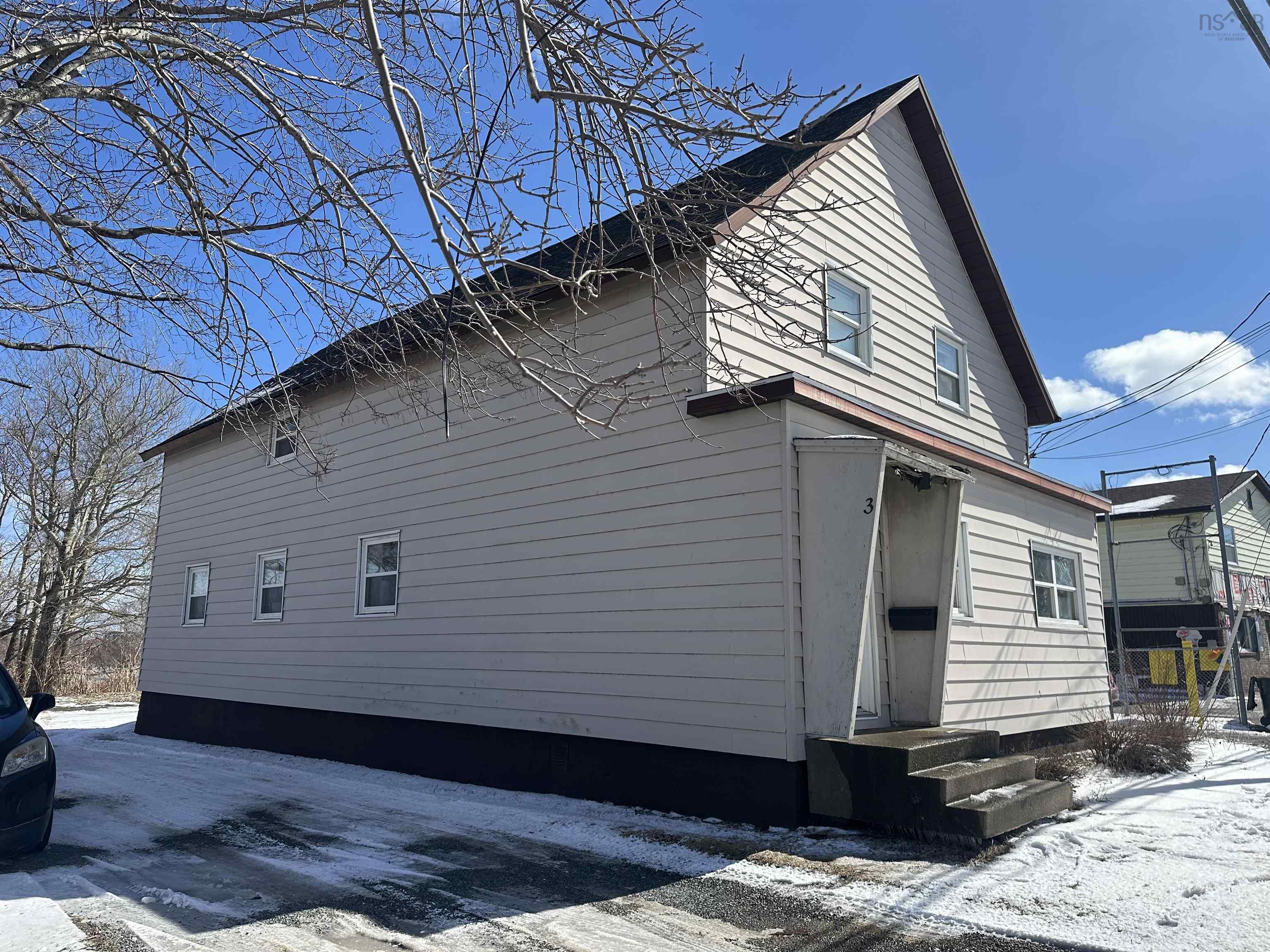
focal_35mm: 24
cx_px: 635
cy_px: 476
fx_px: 881
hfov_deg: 71.6
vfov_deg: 56.8
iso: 80
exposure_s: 1/5525
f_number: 1.78
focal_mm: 6.86
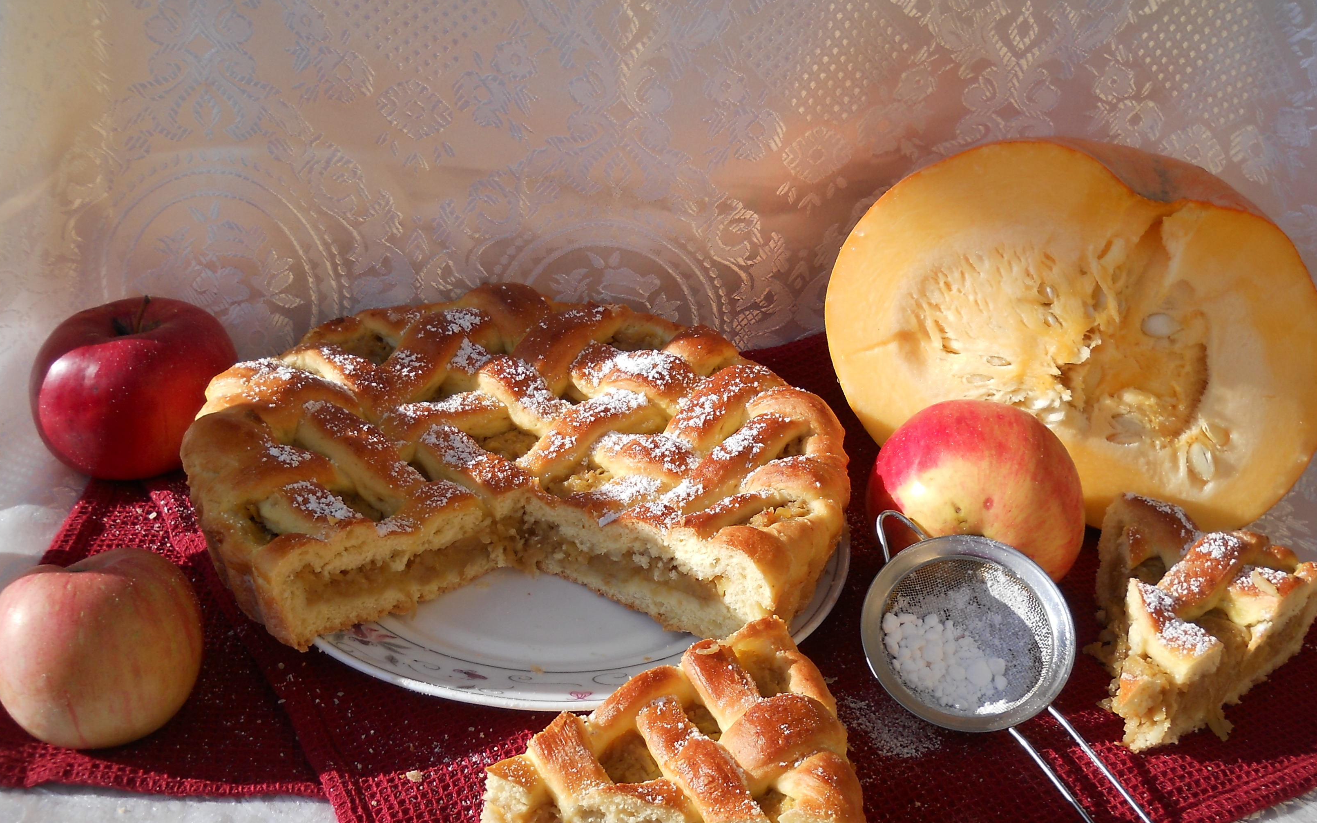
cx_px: 654
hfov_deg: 45.3
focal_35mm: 44
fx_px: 1579
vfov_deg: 29.2
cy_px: 468
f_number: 5.5
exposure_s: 1/320
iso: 80
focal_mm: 6.72
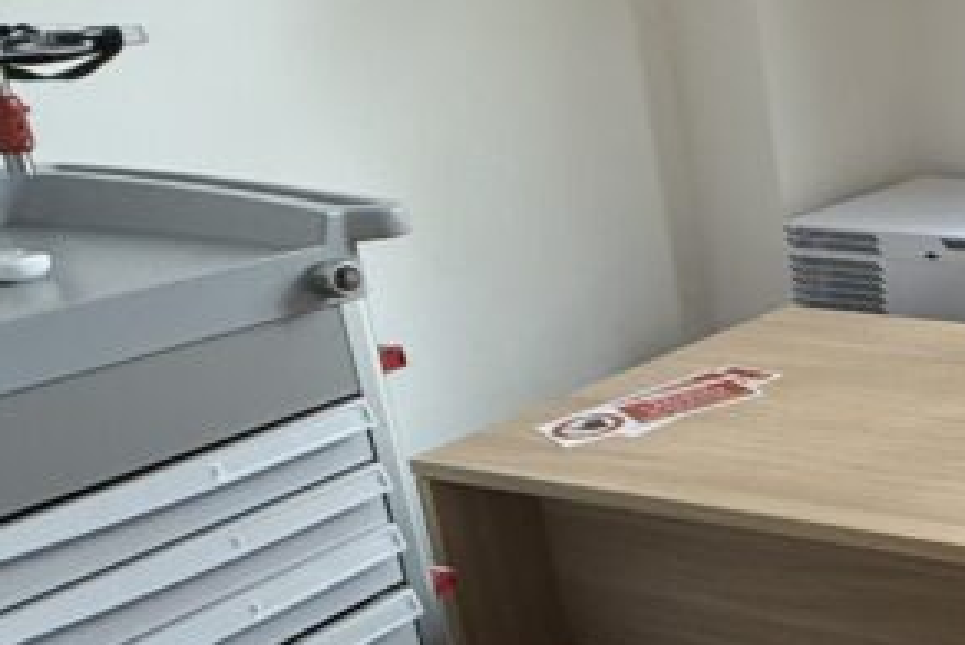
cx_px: 1312
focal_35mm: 51
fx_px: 1368
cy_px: 367
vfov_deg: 26.5
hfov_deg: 29.6
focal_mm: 2.22
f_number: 2.2
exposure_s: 1/97
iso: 320
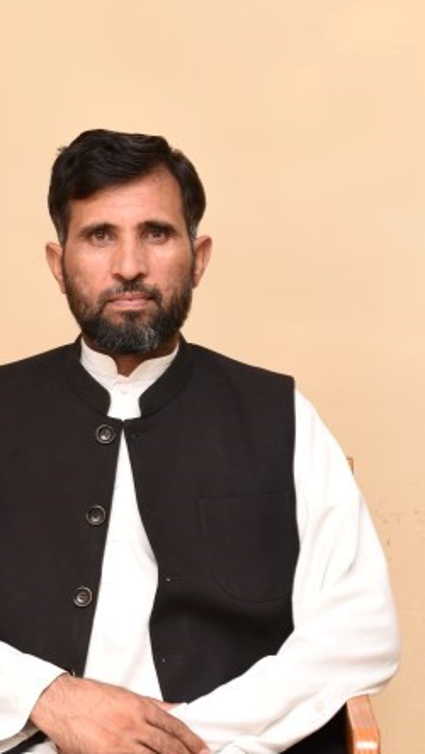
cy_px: 365
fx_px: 1902
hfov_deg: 12.7
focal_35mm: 95
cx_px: 144
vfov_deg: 22.4
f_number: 4.5
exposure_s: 1/100
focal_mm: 56
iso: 800
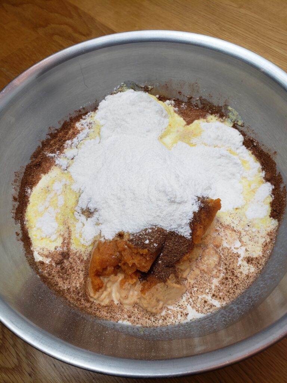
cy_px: 192
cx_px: 144
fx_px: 287
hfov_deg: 53.1
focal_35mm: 26
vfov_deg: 67.3
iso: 80
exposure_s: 1/60
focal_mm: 4.3
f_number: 2.4
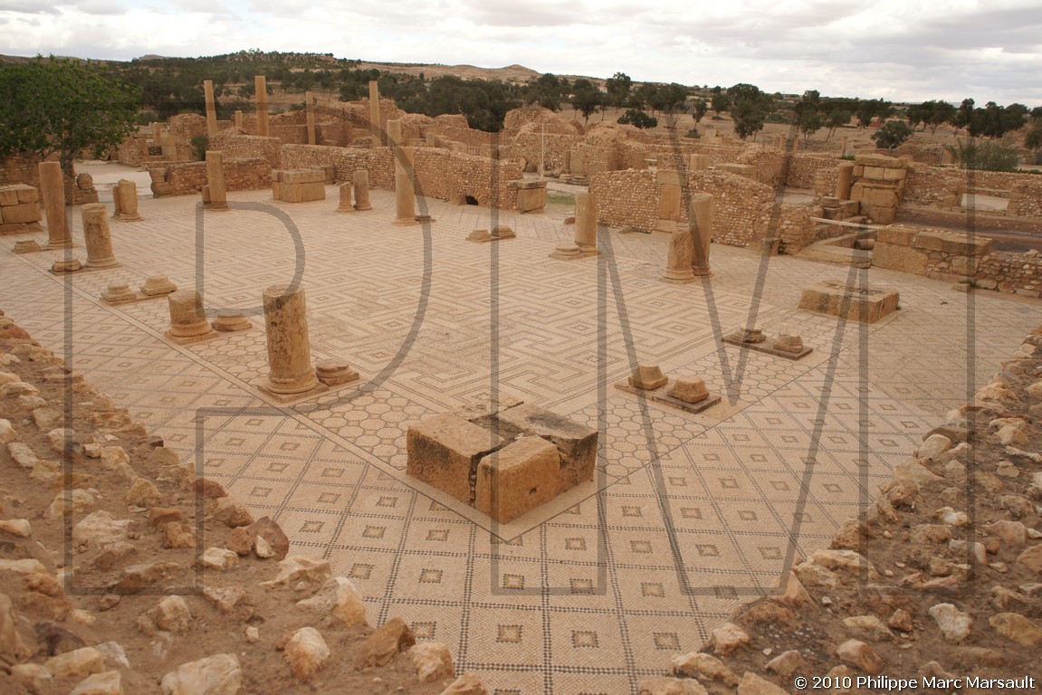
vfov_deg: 53.2
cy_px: 348
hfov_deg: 73.7
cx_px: 521
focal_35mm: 24
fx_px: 695
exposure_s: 1/125
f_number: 9
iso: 100
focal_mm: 24
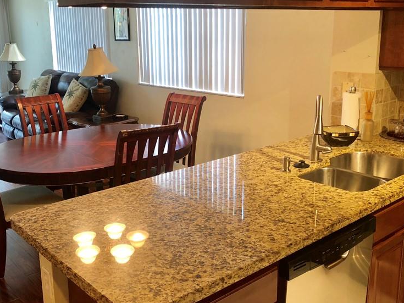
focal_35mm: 39
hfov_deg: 47.7
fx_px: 455
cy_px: 145
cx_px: 174
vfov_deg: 36.8
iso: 40
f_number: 1.8
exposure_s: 1/20
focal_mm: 3.99
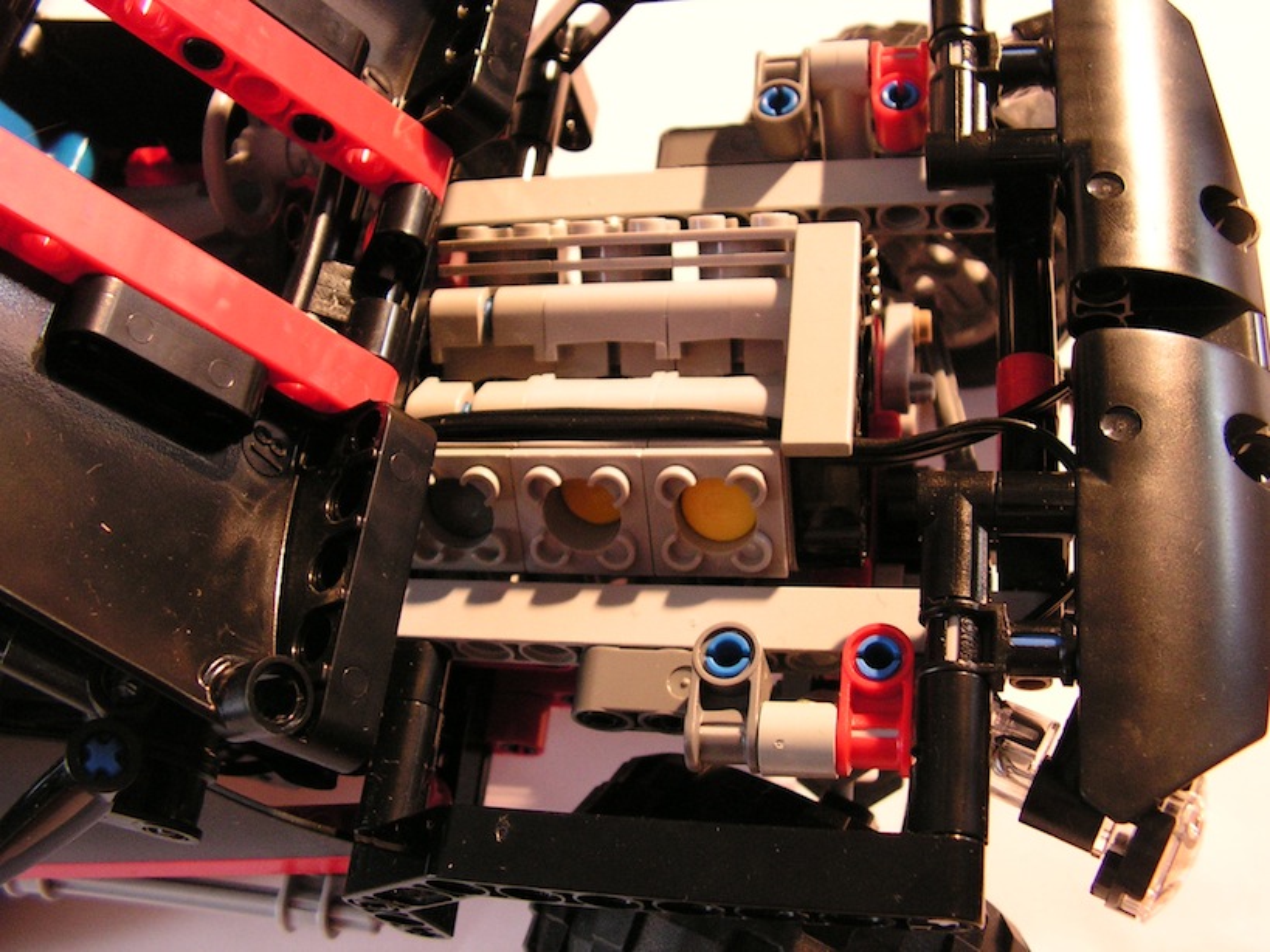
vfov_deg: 39.6
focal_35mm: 36
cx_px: 635
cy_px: 476
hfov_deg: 51.4
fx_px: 1321
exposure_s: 1/13
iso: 200
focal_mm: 6
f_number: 3.2
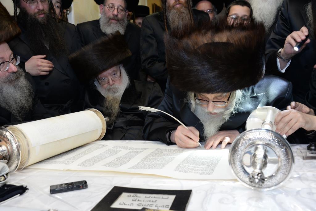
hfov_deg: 53.1
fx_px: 316
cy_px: 106
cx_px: 158
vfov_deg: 36.9
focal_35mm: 36
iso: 1000
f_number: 6.3
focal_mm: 36
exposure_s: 1/60
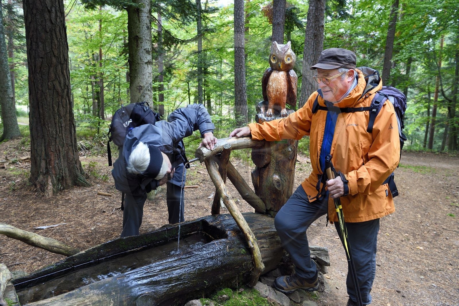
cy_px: 153
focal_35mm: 30
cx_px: 230
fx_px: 382
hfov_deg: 62.0
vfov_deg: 43.6
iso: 800
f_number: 7.1
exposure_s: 1/40
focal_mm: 30
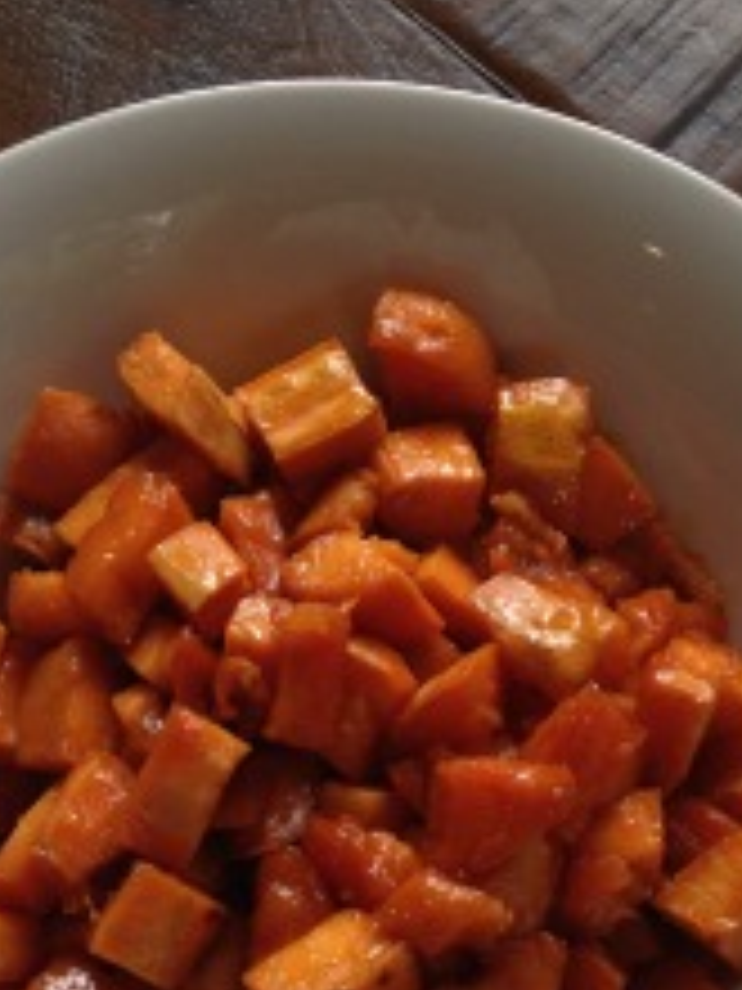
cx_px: 324
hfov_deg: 24.4
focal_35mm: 60
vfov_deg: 31.4
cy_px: 788
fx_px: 1715
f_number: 2.4
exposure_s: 1/120
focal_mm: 4.12
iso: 80
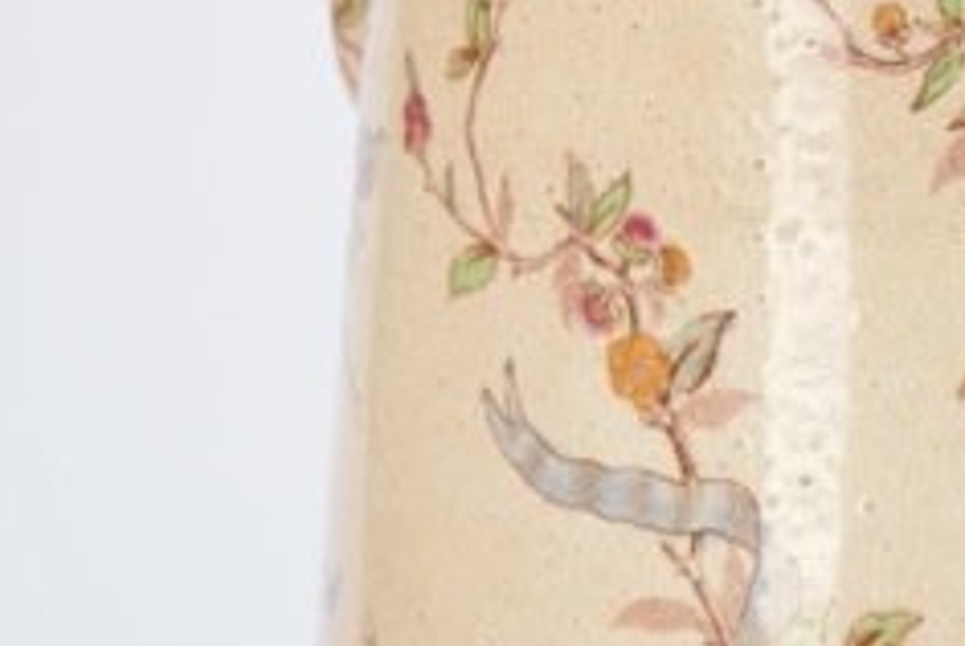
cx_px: 961
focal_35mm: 223
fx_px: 5994
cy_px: 215
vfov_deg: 6.2
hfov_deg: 9.1
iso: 1600
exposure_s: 1/125
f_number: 5.6
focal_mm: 55
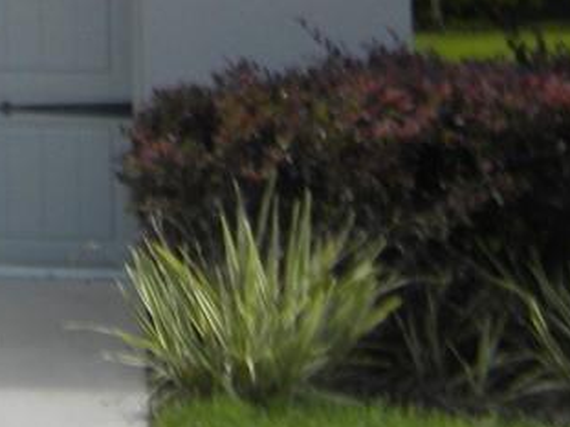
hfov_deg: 8.8
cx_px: -610
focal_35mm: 211
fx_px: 3473
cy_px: -487
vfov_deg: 6.8
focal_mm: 7.3
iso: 80
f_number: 3.8
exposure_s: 1/692
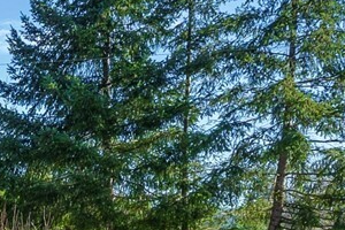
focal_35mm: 96
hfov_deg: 14.9
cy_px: 319
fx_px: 920
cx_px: -442
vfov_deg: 13.6
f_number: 7.1
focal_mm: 17
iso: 80
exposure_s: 1/60
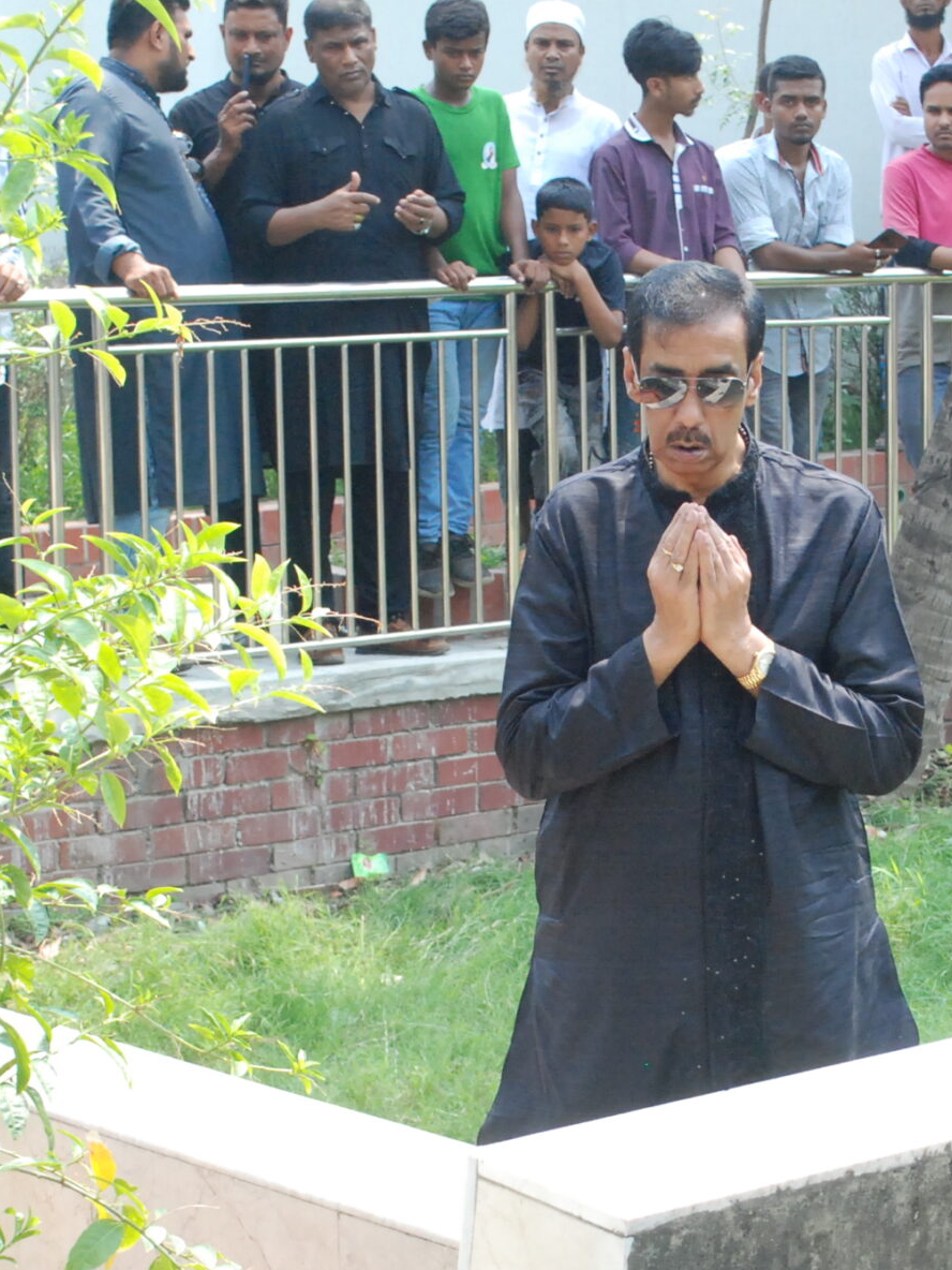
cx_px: 682
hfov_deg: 14.7
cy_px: 757
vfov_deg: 19.6
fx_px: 3667
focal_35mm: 100
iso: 1000
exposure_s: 1/500
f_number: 11
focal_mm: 32
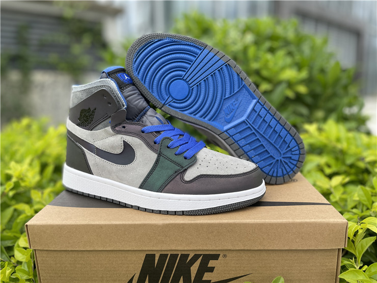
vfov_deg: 53.1
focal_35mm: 26
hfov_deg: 67.3
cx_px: 188
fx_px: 283
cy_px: 142
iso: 32
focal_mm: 4.2
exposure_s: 1/581
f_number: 1.6
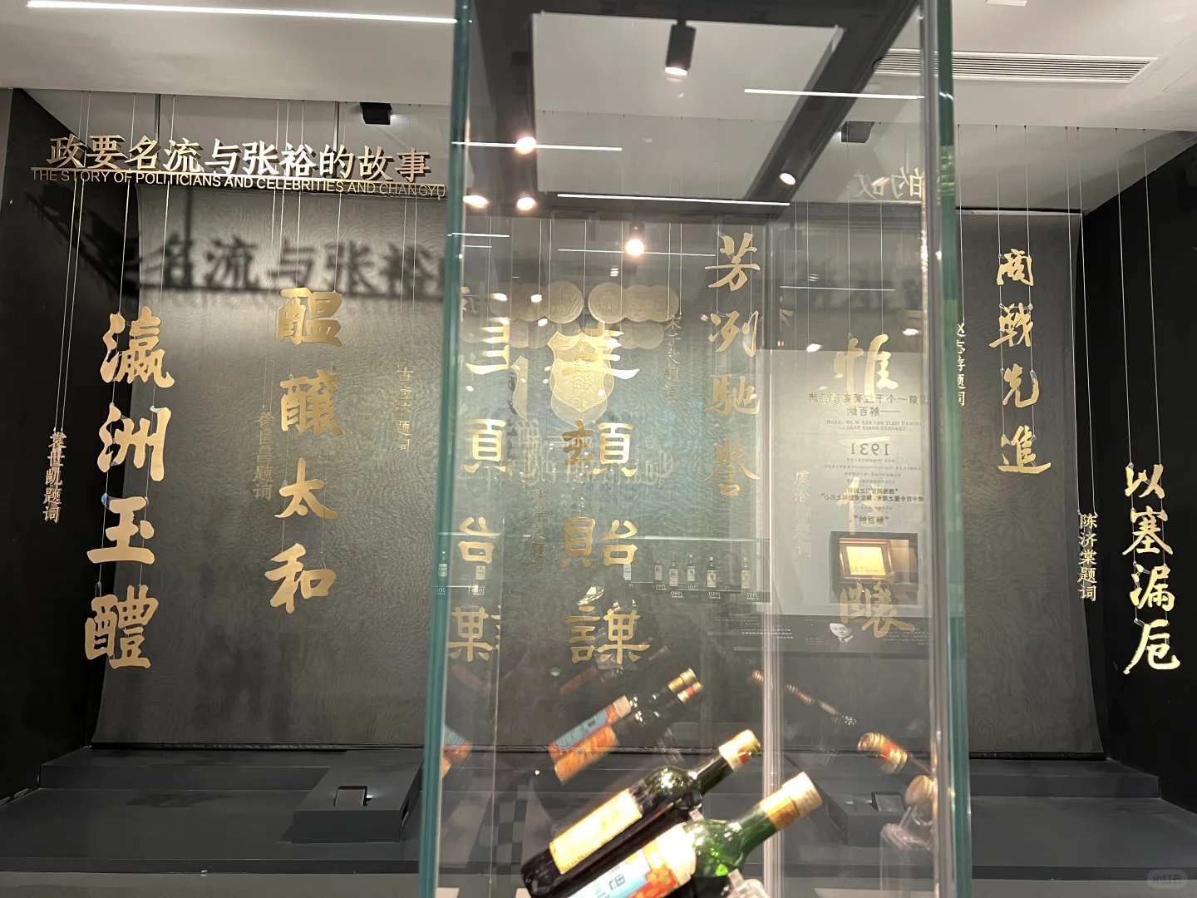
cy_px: 449
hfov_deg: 67.3
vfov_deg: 53.1
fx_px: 899
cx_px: 598
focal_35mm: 26
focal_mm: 5.7
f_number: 1.5
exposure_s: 1/38
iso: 640
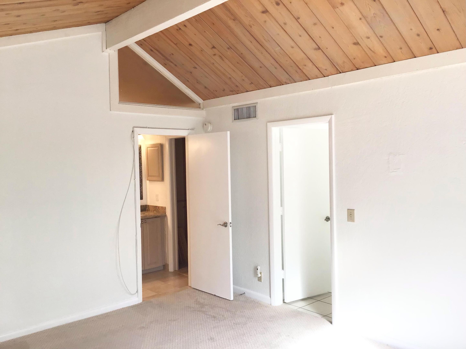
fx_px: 417
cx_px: 233
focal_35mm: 31
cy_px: 174
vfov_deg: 45.4
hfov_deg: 58.4
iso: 32
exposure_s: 1/120
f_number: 2.4
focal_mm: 3.3
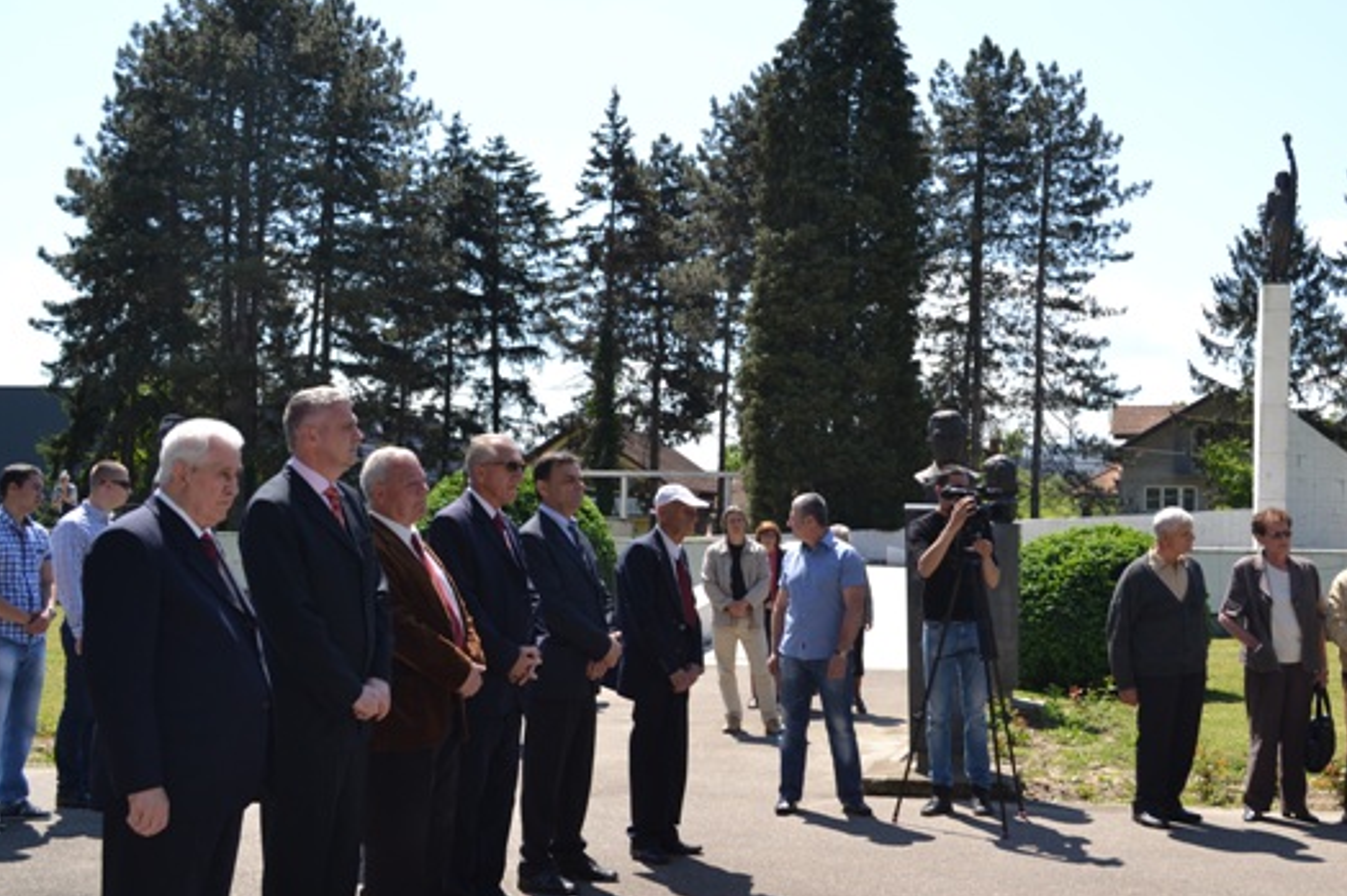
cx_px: 751
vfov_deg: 30.5
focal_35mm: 44
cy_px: 481
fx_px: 1646
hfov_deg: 44.4
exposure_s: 1/200
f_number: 7.1
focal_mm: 24
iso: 100
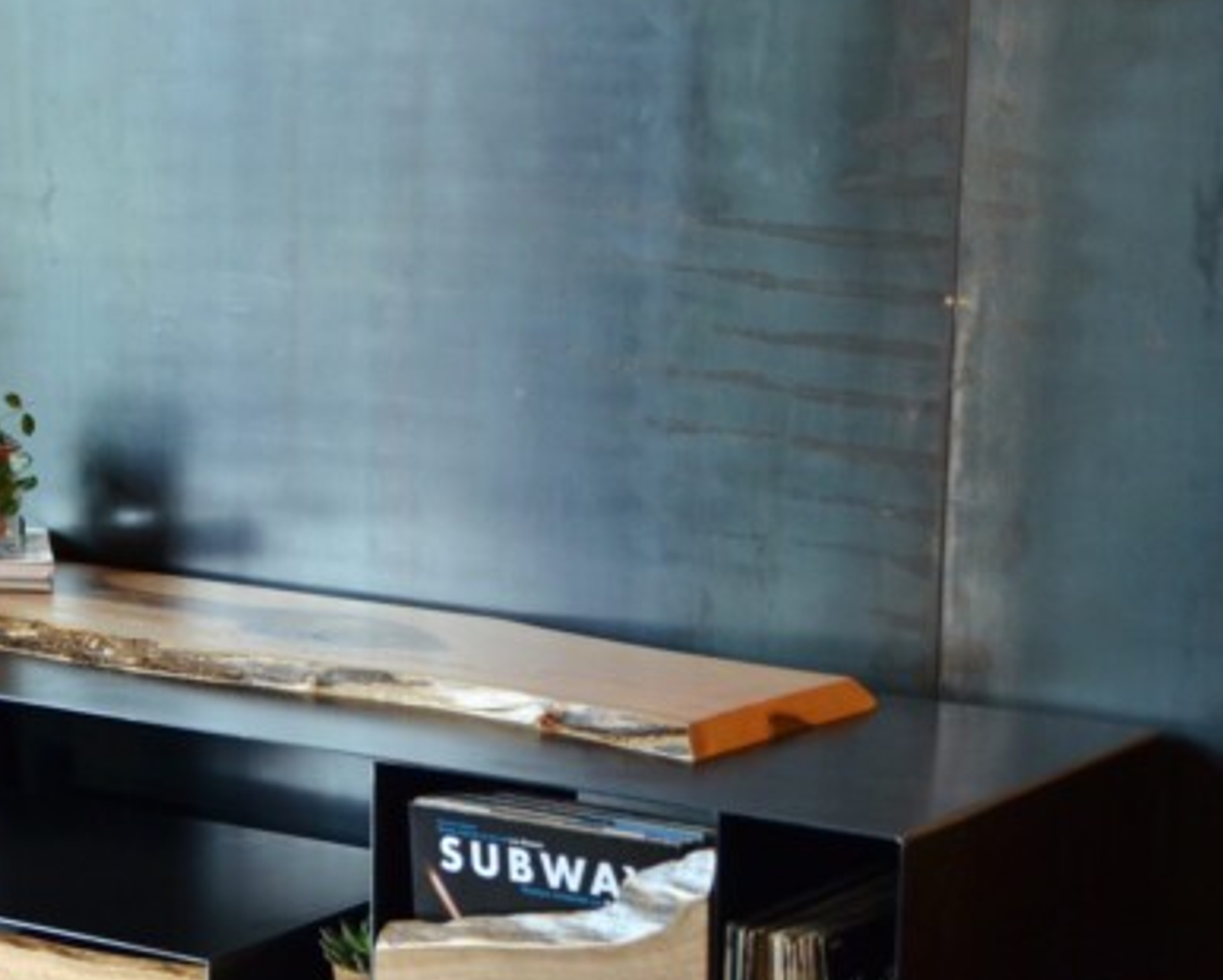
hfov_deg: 17.9
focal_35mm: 106
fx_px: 3839
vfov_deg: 14.5
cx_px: 161
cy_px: 719
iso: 800
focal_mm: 38
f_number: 2.8
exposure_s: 1/100
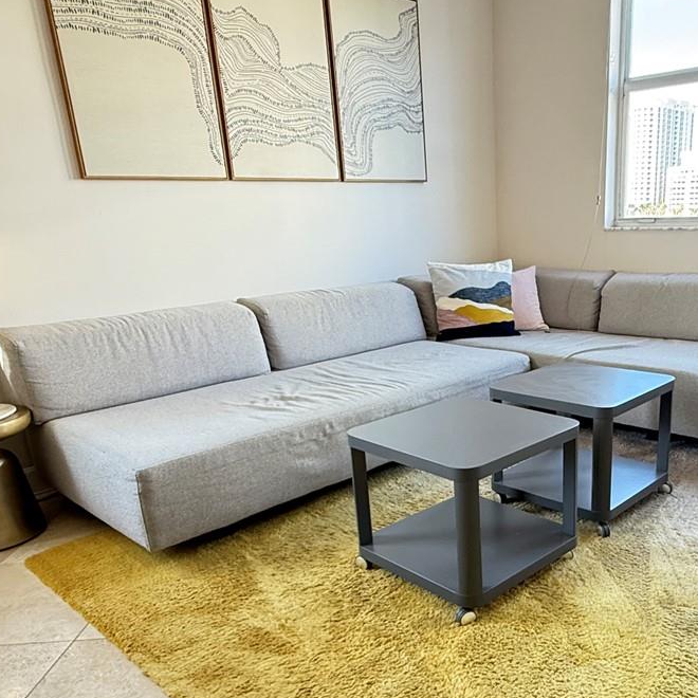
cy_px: 443
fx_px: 684
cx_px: 482
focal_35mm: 30
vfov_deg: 53.3
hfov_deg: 52.7
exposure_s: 1/99
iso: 400
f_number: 2.2
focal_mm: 2.22
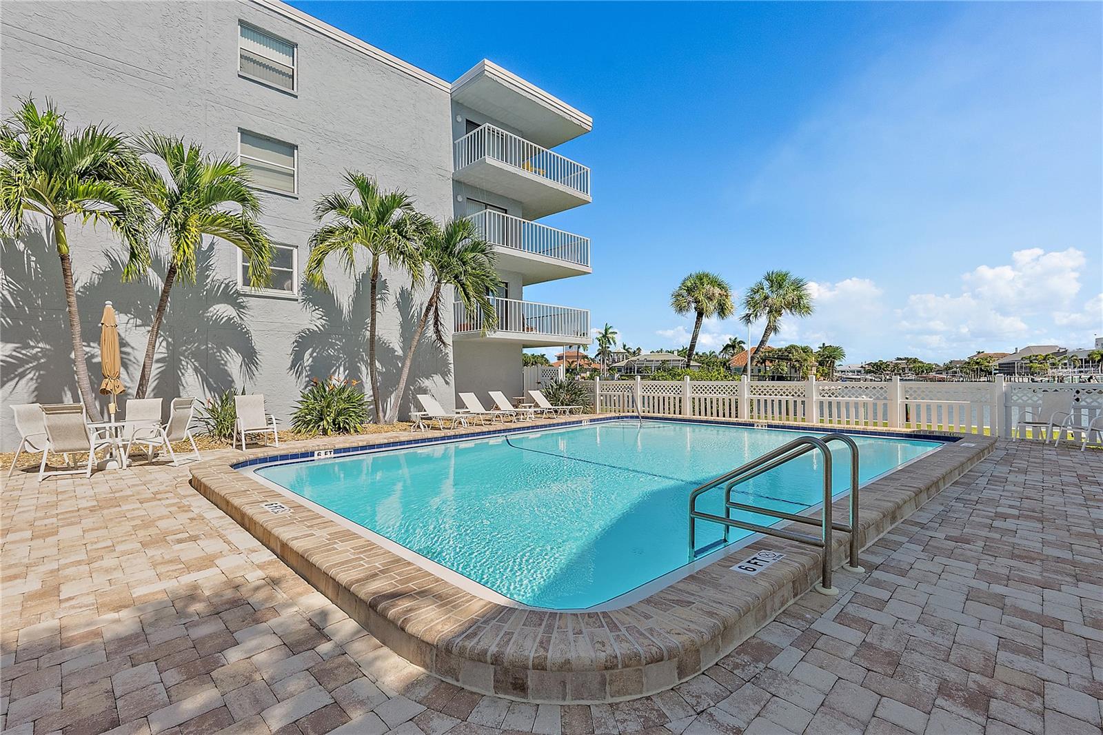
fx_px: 490
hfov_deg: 96.7
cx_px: 552
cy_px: 368
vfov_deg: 73.7
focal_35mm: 16
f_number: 8
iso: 1250
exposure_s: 1/2000
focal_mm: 16
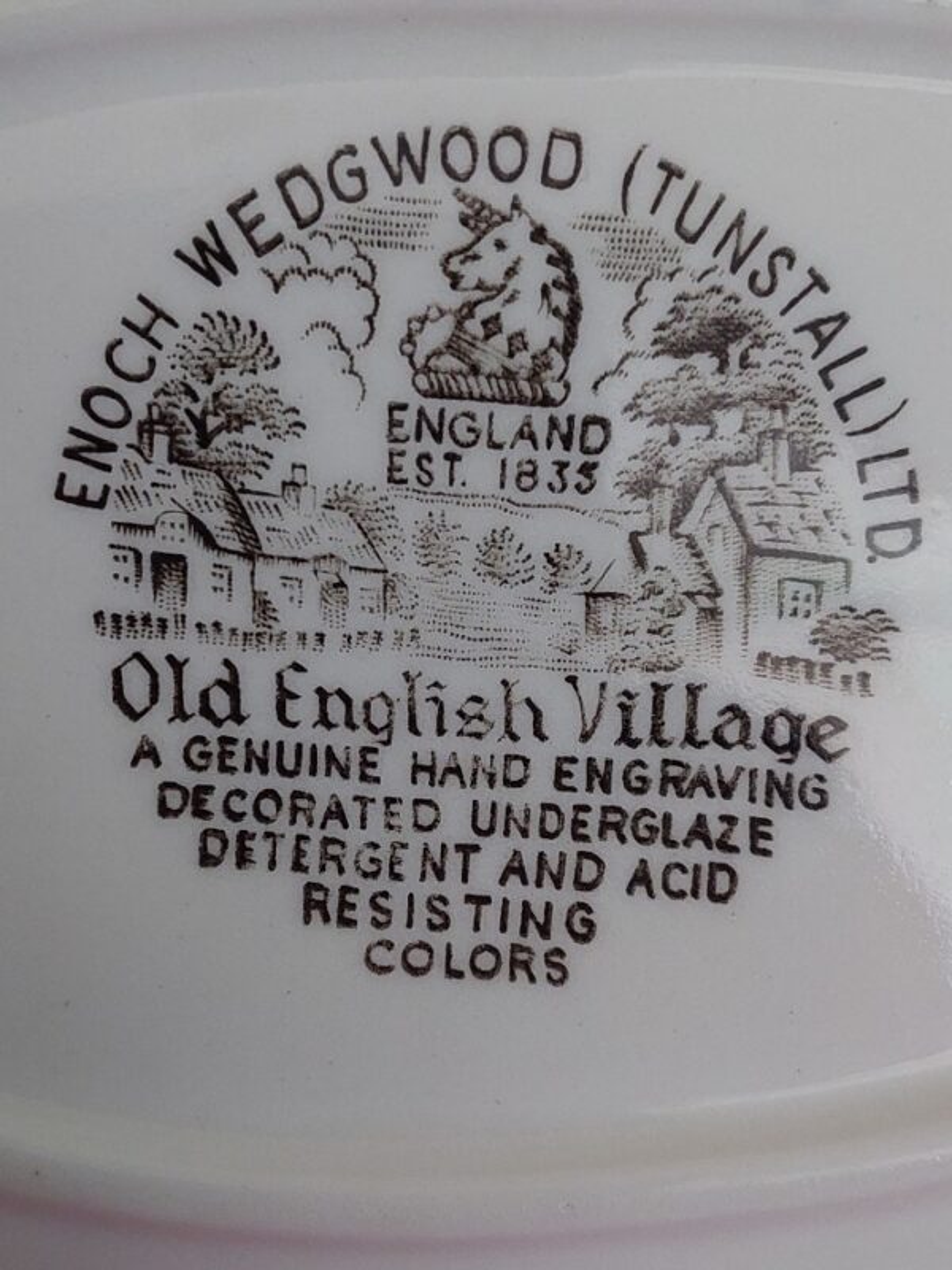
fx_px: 880
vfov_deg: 71.6
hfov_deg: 56.8
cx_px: 476
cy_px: 635
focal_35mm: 24
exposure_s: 1/50
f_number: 1.8
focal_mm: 5.23
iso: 500
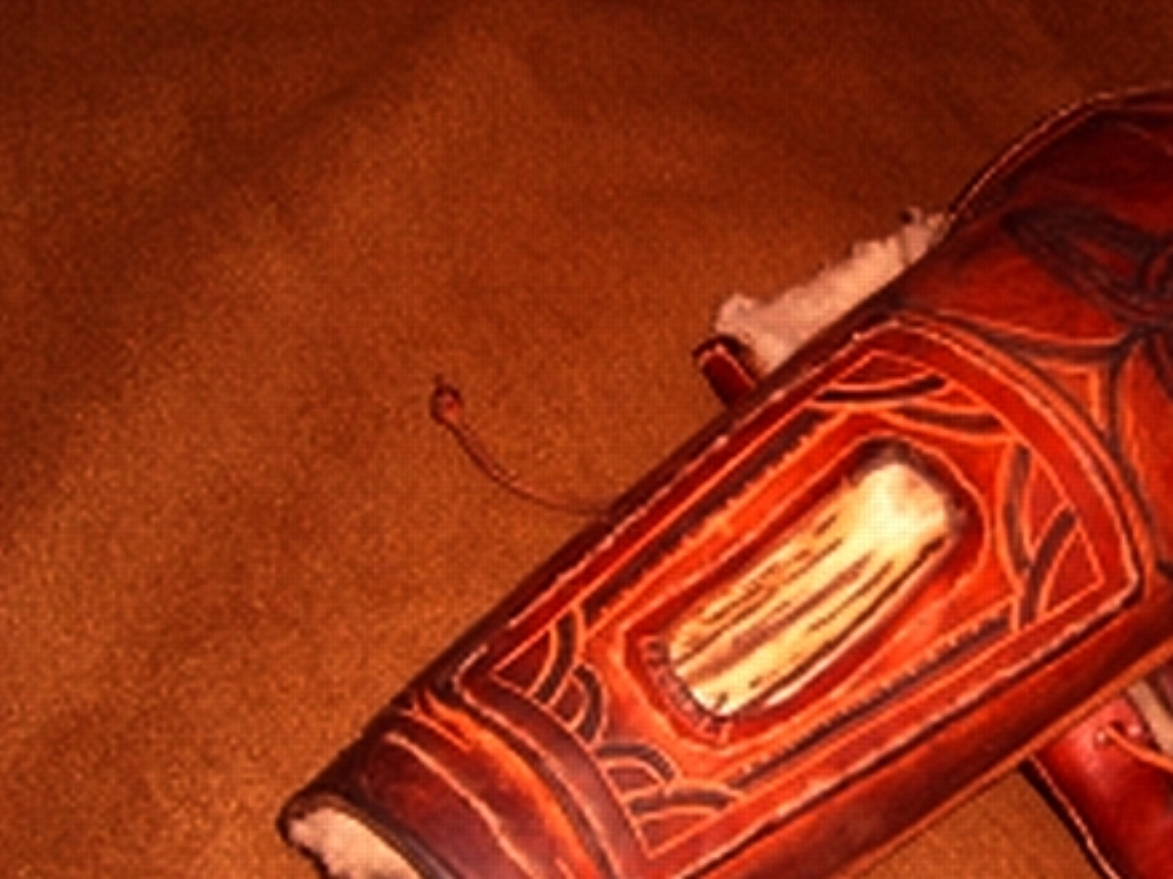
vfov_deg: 28.4
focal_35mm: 51
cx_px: 847
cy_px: 553
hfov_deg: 36.8
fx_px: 1728
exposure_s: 1/30
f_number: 2.8
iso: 50
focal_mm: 5.8
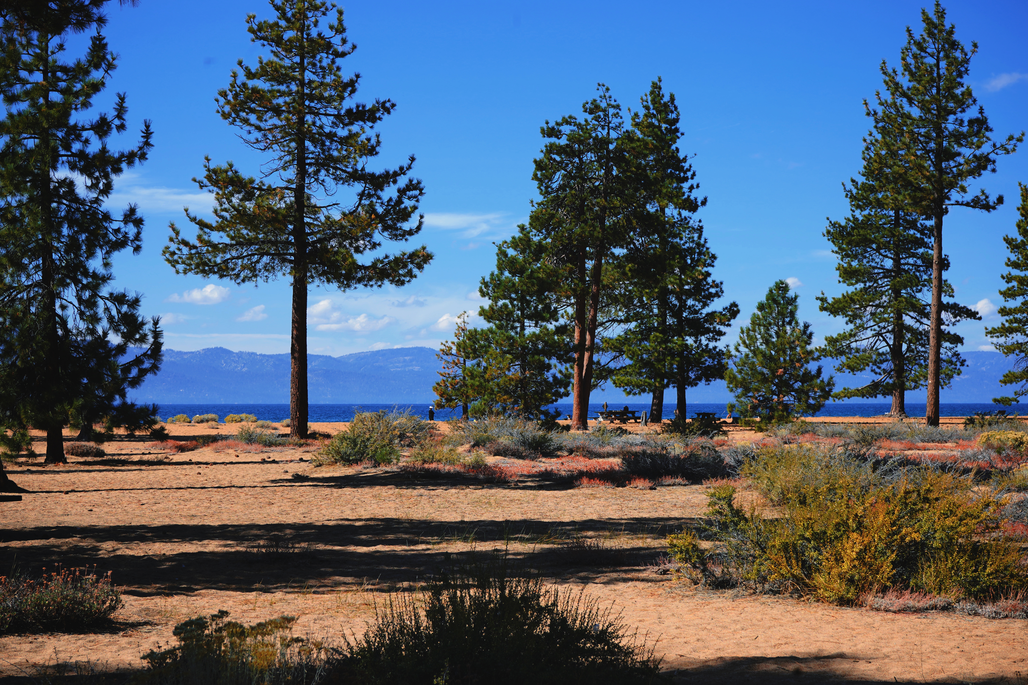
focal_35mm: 70
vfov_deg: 19.5
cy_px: 342
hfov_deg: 28.8
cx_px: 514
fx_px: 1999
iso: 100
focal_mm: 70
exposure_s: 1/160
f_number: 11
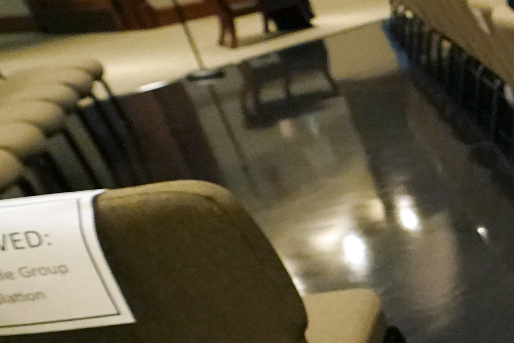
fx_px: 857
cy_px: 303
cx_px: 956
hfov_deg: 20.9
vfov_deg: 22.1
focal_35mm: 60
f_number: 4.5
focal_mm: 16
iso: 8000
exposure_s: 1/200
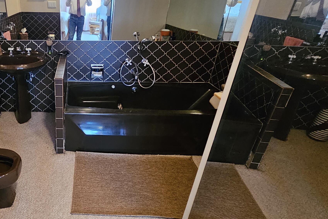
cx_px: 70
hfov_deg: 67.5
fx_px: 219
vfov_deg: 53.1
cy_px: 116
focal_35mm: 24
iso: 1000
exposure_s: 1/24
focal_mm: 2.2
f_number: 2.2
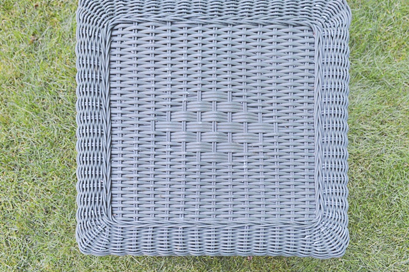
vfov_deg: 47.8
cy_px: 136
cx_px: 204
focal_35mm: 27
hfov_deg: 67.4
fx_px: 306
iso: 400
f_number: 5.6
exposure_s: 1/125
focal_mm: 18
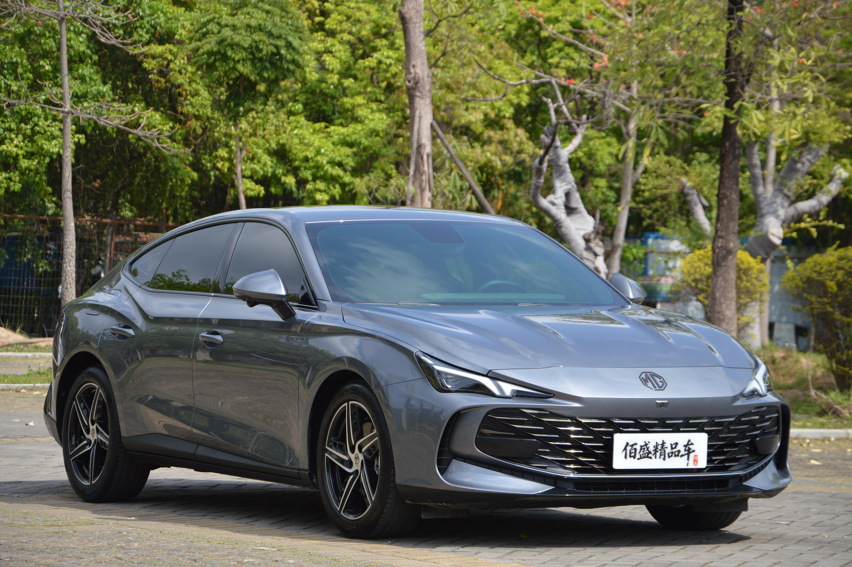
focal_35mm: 138
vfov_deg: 9.9
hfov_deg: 14.9
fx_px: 3263
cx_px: 426
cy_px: 284
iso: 100
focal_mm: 92
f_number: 5.6
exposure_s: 1/320
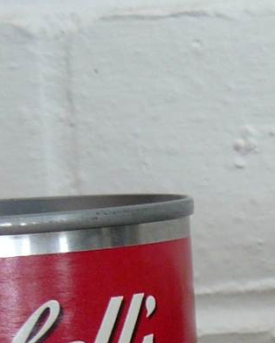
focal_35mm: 184
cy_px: 421
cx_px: 419
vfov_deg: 10.3
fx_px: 1871
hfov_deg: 8.2
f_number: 2.8
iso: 100
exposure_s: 1/40
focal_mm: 6
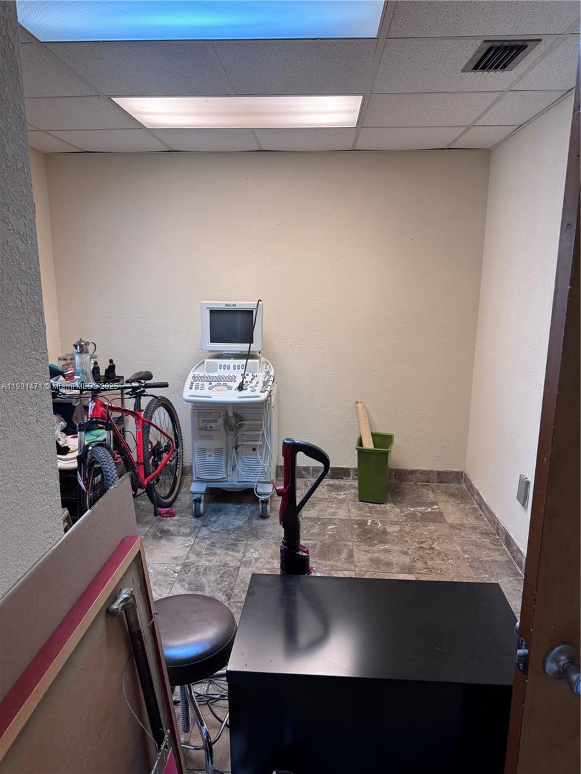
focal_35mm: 24
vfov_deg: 71.6
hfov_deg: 56.8
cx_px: 290
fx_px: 537
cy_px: 387
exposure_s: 1/120
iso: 200
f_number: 1.78
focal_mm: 6.76
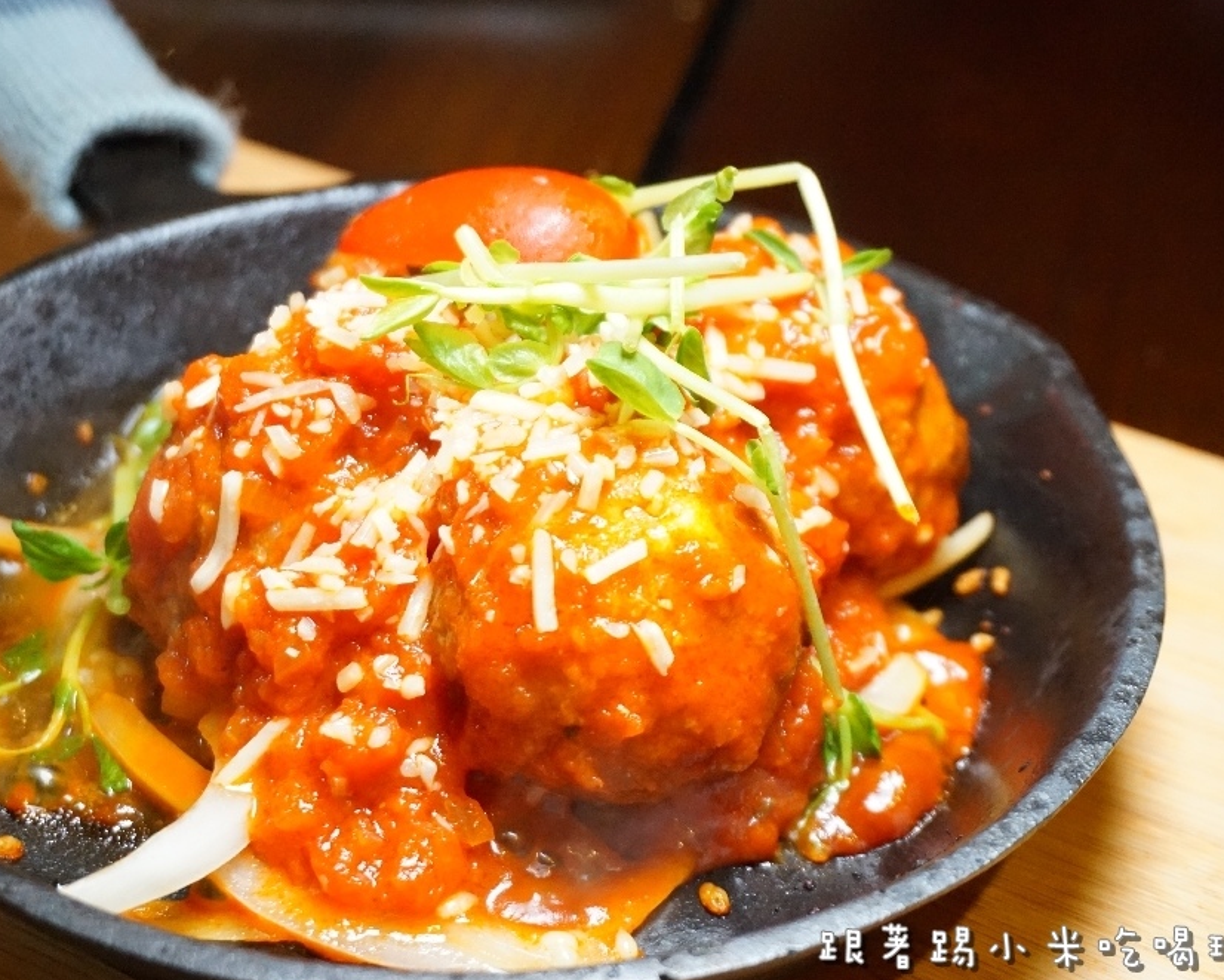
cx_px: 628
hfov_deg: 29.3
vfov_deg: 23.6
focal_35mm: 65
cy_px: 489
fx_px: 2340
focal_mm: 37
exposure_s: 1/60
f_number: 5.6
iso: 3200
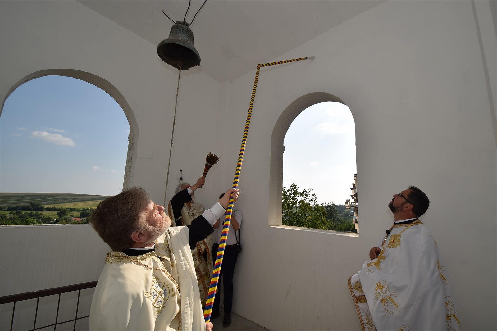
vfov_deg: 77.3
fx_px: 207
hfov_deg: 100.4
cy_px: 166
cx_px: 248
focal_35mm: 15
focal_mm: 10
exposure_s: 1/200
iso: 100
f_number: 11
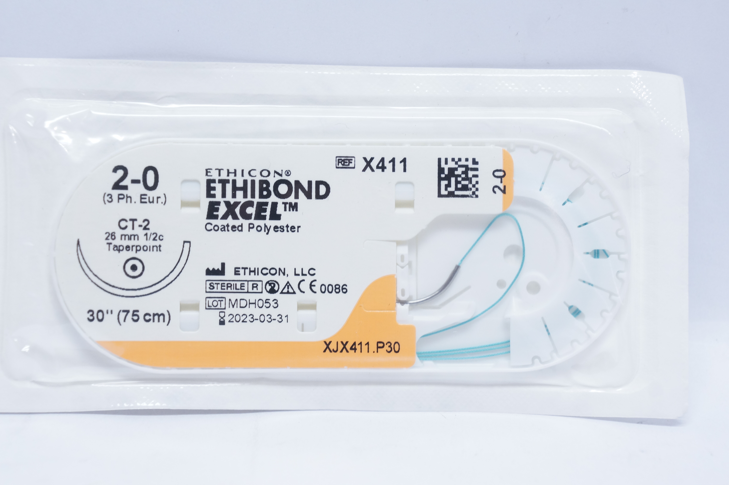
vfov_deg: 16.5
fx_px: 1669
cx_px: 364
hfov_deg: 24.6
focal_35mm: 82
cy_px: 242
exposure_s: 1/40
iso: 800
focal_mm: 55
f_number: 7.1
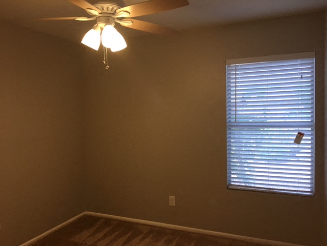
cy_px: 123
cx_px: 164
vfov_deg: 48.2
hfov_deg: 61.7
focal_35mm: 29
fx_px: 274
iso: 32
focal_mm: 4.15
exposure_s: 1/30
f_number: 2.2
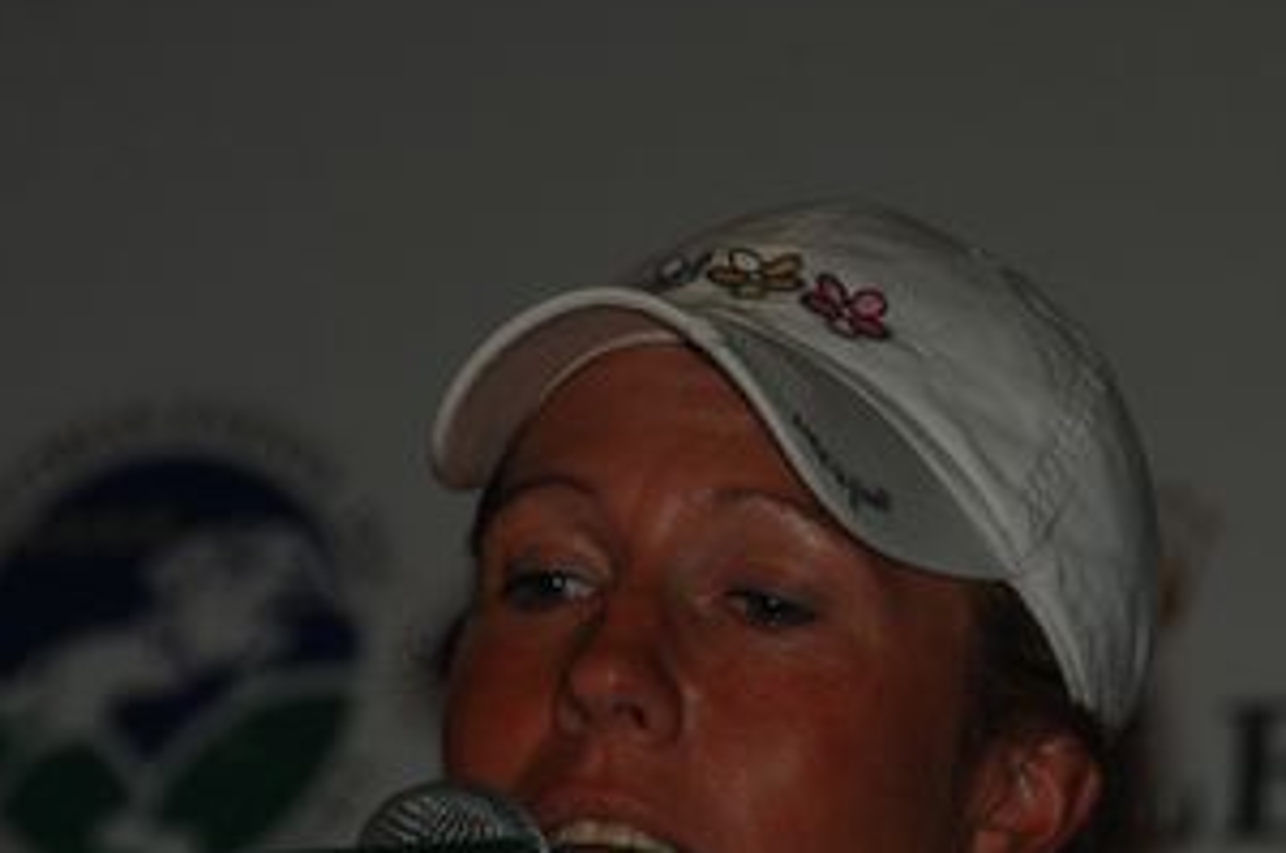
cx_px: 746
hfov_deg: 3.2
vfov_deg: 2.1
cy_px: 714
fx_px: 22861
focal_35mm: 641
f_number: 5.6
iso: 200
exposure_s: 1/250
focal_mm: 200
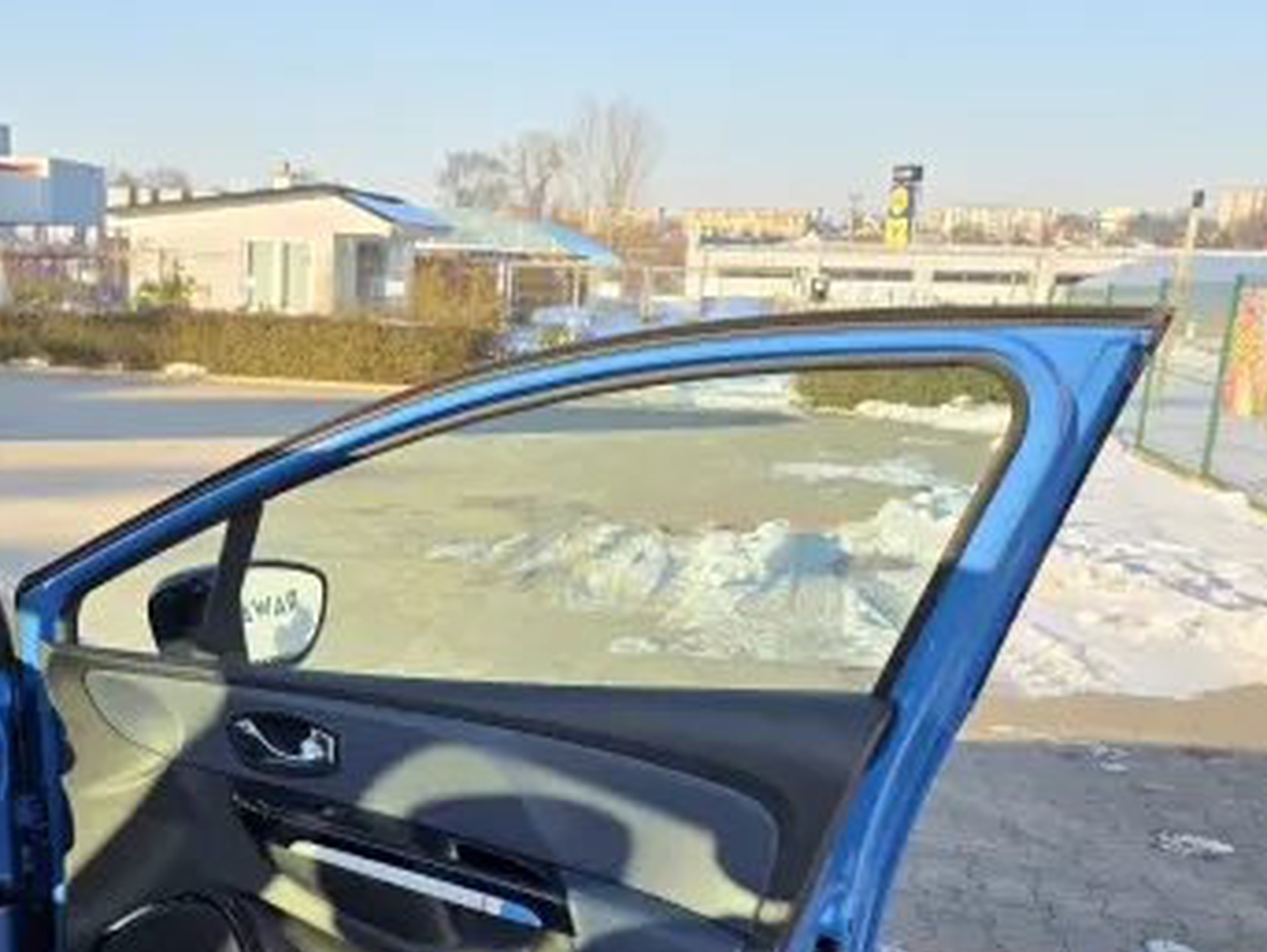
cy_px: 682
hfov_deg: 42.5
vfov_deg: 33.1
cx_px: 315
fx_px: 1575
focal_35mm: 43
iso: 80
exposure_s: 1/2790
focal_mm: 6.3
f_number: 1.7
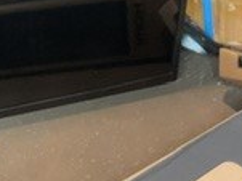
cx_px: -144
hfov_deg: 14.7
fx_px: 859
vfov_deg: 11.7
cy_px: -46
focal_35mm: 123
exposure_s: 1/50
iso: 200
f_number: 1.8
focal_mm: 3
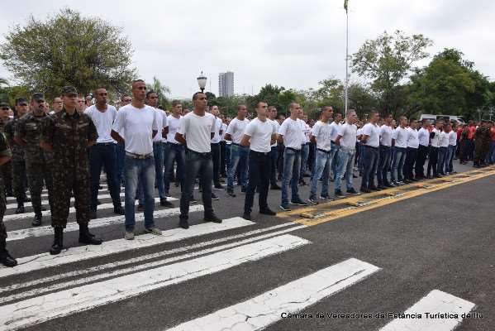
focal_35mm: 27
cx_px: 248
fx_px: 371
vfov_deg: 48.0
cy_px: 166
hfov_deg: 67.4
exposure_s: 1/320
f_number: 9
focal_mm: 18
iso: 200
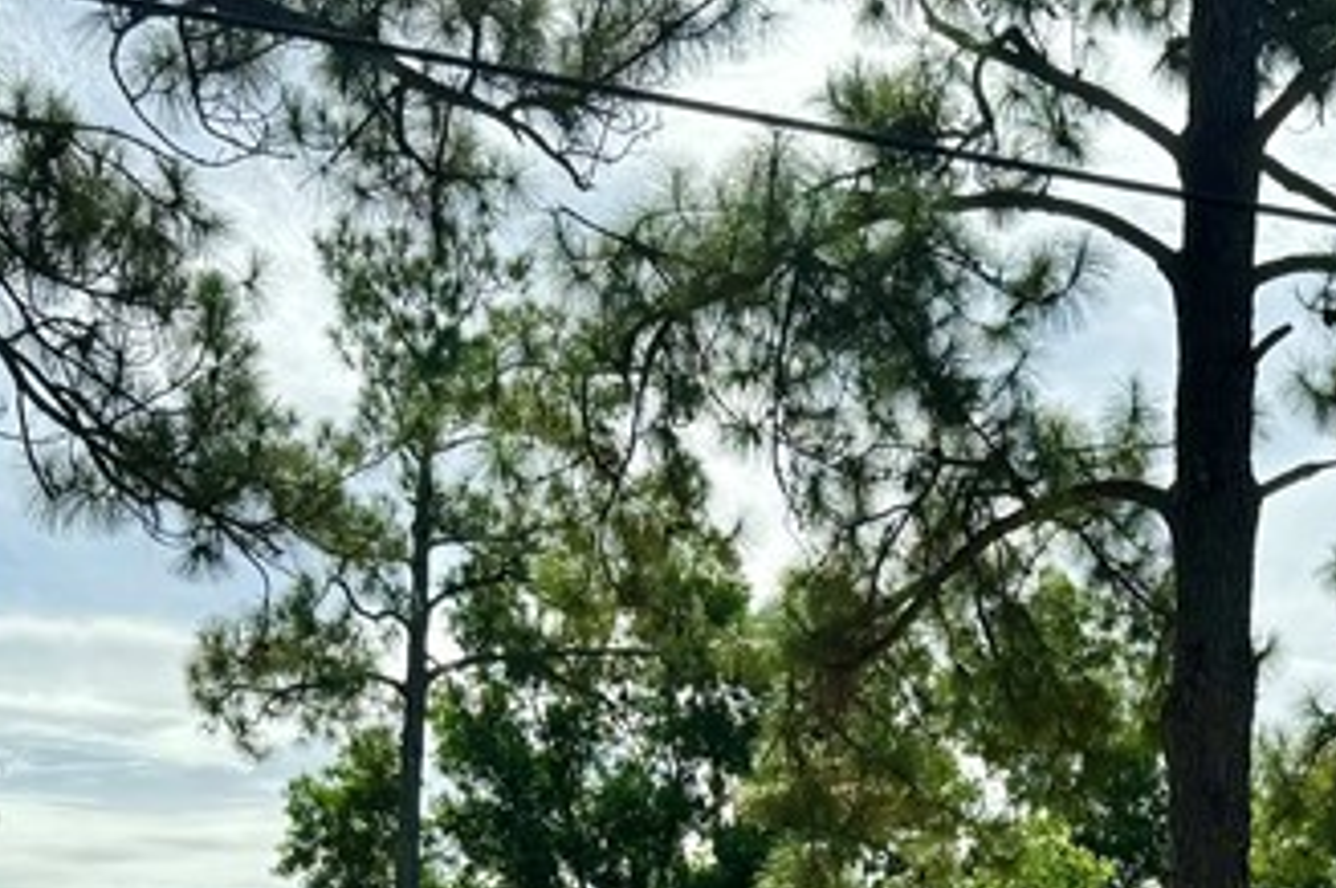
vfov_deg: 16.5
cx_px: 1136
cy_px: 1169
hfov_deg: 25.4
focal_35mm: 78
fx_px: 2892
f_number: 1.78
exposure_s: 1/4310
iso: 80
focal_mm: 6.76
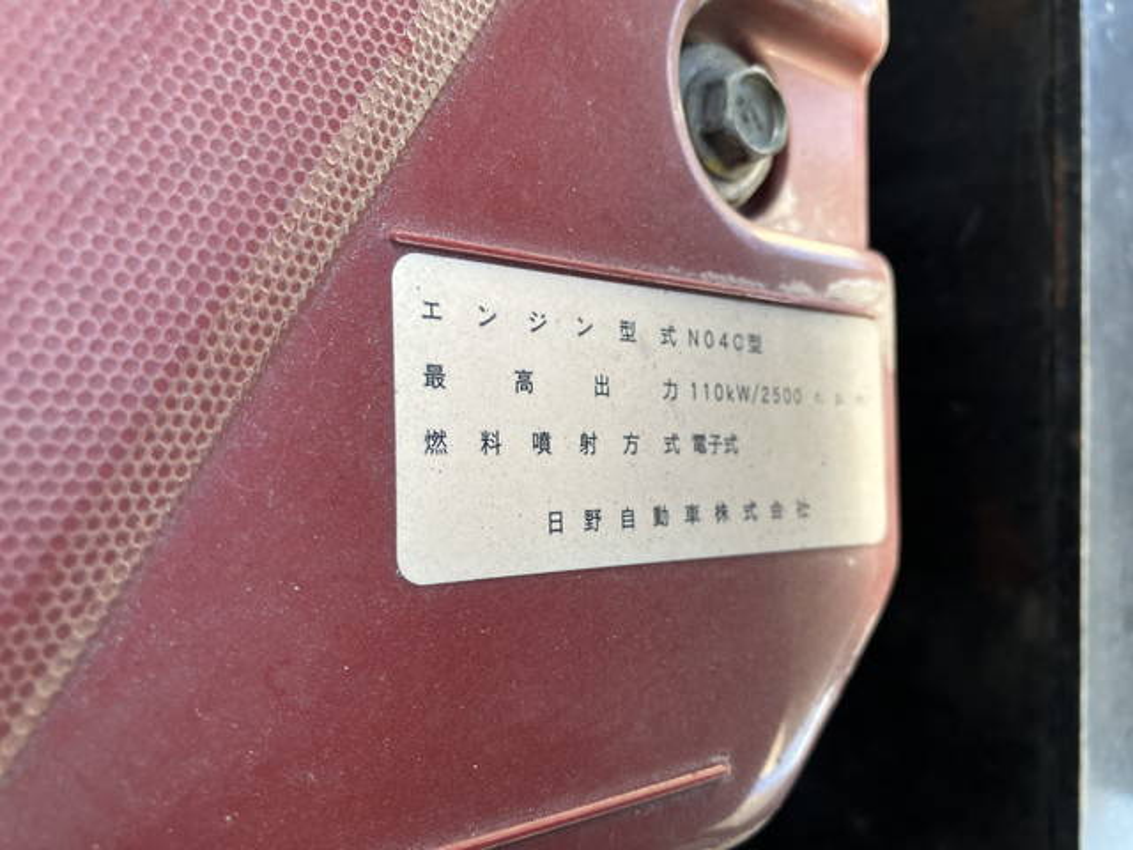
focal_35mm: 28
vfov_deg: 49.7
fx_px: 916
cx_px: 566
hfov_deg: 63.4
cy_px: 425
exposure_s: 1/121
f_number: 1.8
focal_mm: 3.99
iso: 50
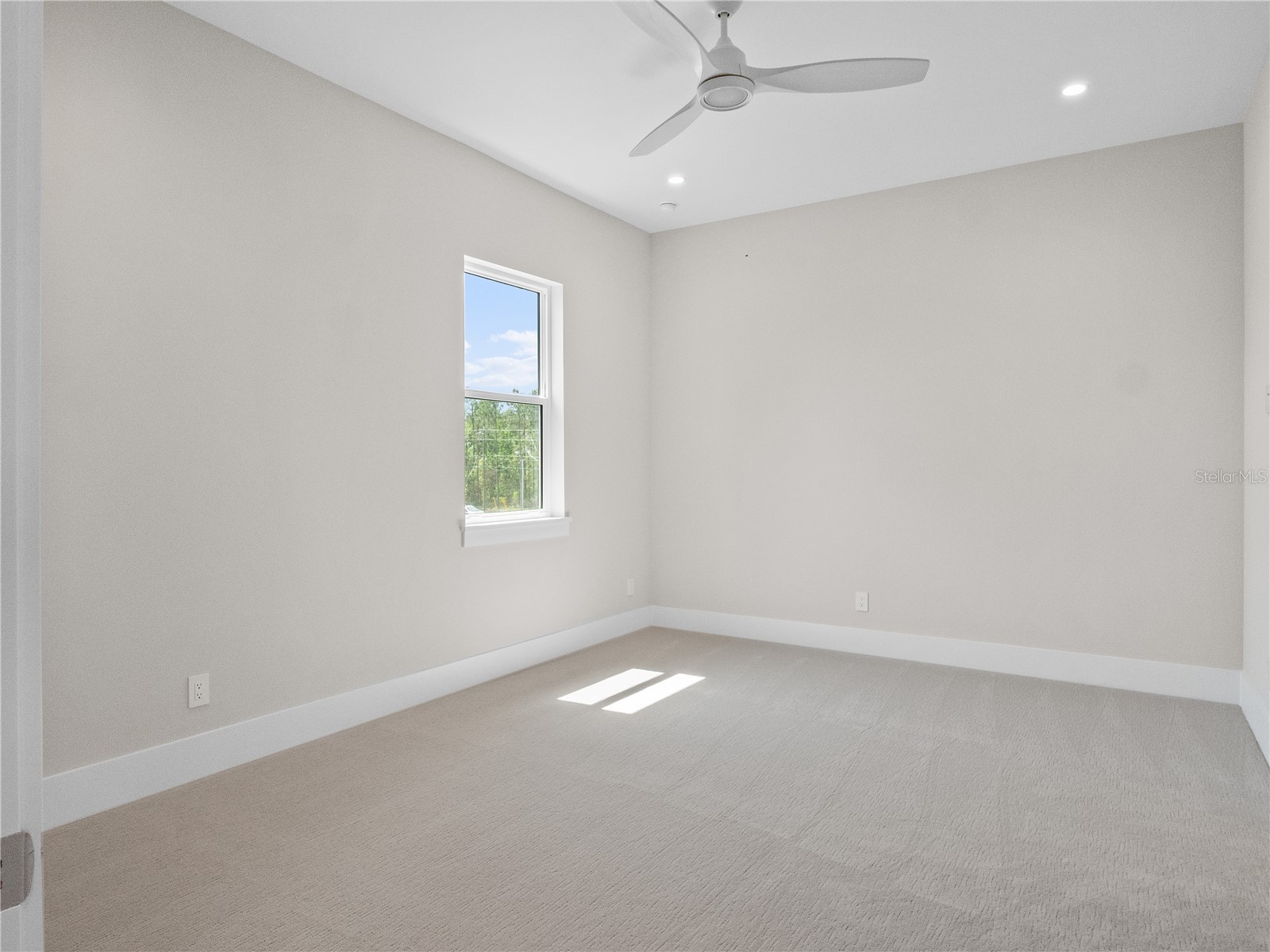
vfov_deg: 66.0
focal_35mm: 20
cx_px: 635
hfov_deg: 81.7
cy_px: 476
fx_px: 734
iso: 1600
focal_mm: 10
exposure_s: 1/60
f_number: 13
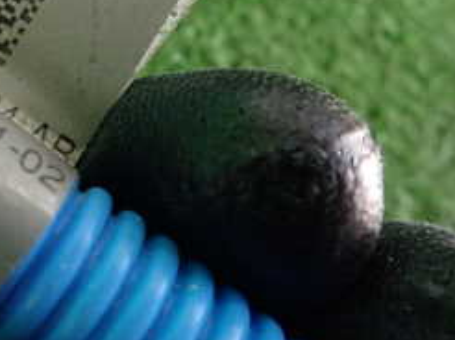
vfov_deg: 23.4
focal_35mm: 61
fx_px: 801
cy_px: 35
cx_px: -7
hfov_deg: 29.5
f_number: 2
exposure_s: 1/30
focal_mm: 4.5
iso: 320
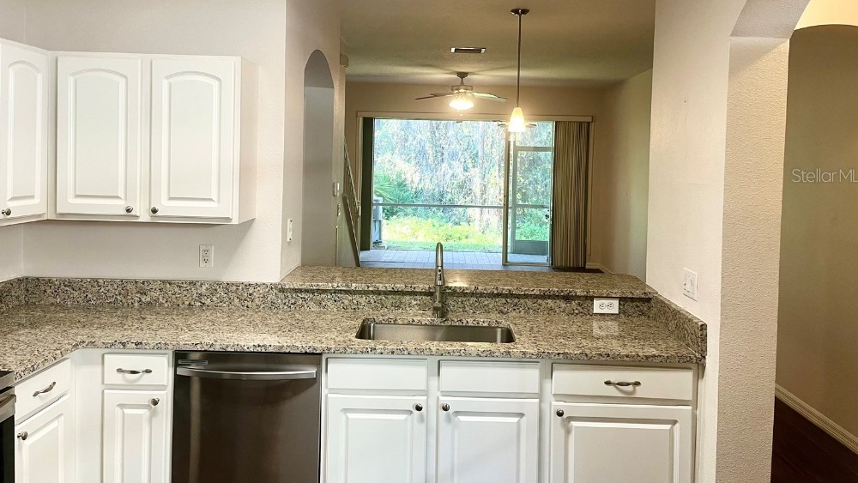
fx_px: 660
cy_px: 175
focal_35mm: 29
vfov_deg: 39.9
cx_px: 433
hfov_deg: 66.1
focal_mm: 5.1
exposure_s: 1/60
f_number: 1.6
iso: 125
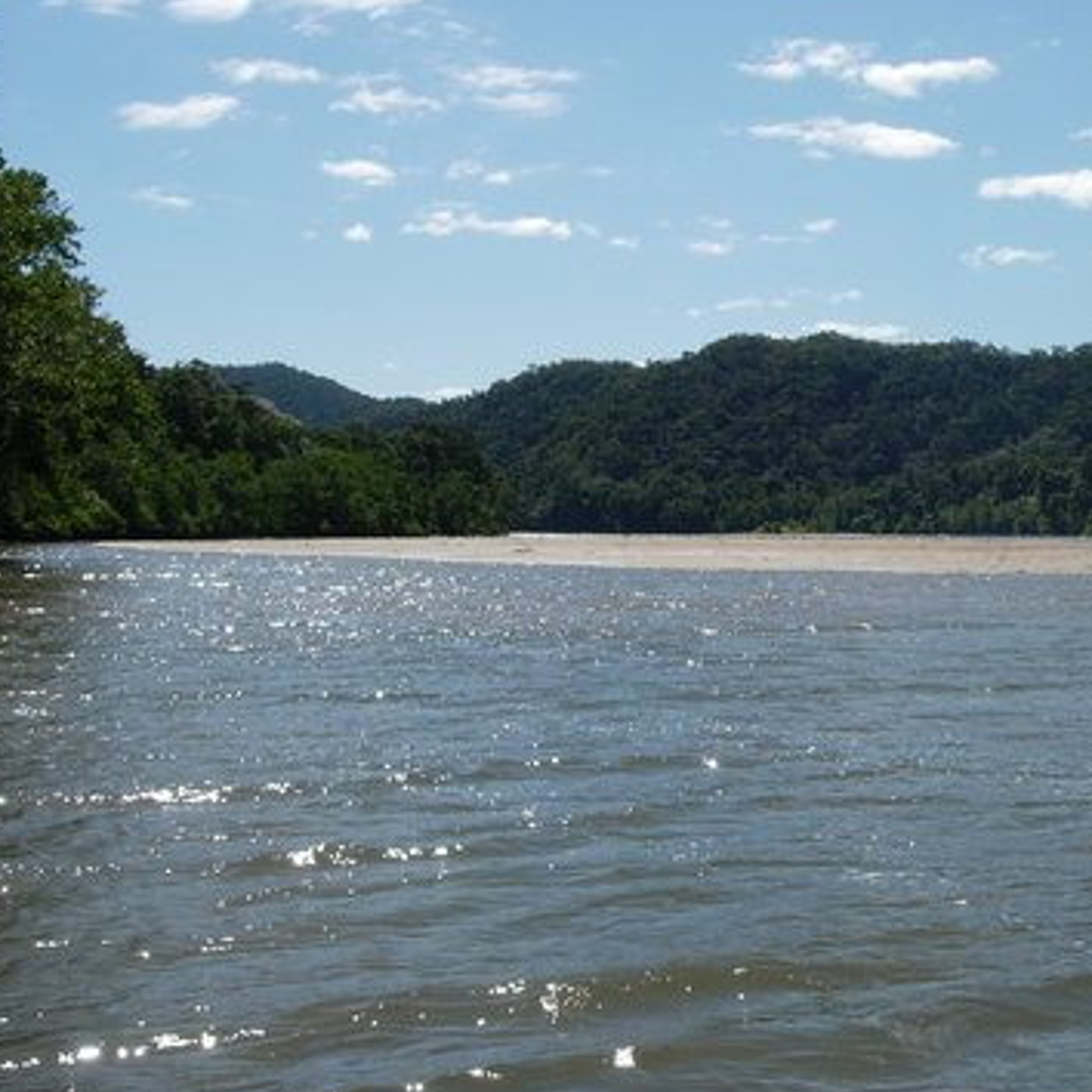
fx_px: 2034
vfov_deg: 30.0
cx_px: 854
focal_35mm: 57
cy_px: 444
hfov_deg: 29.4
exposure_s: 1/1149
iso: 79
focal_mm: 7.8
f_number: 4.8
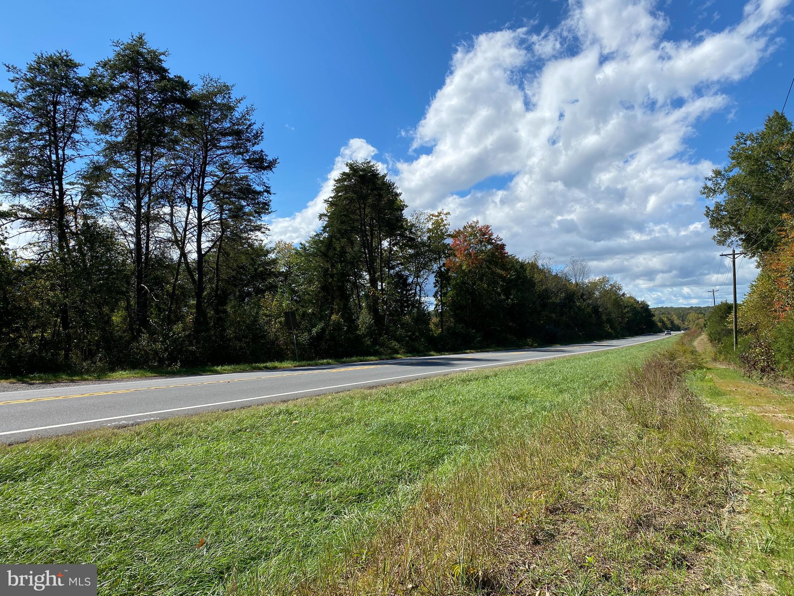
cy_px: 298
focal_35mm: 26
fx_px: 596
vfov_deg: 53.1
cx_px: 397
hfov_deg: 67.3
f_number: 1.8
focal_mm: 4.25
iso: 32
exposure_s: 1/3401
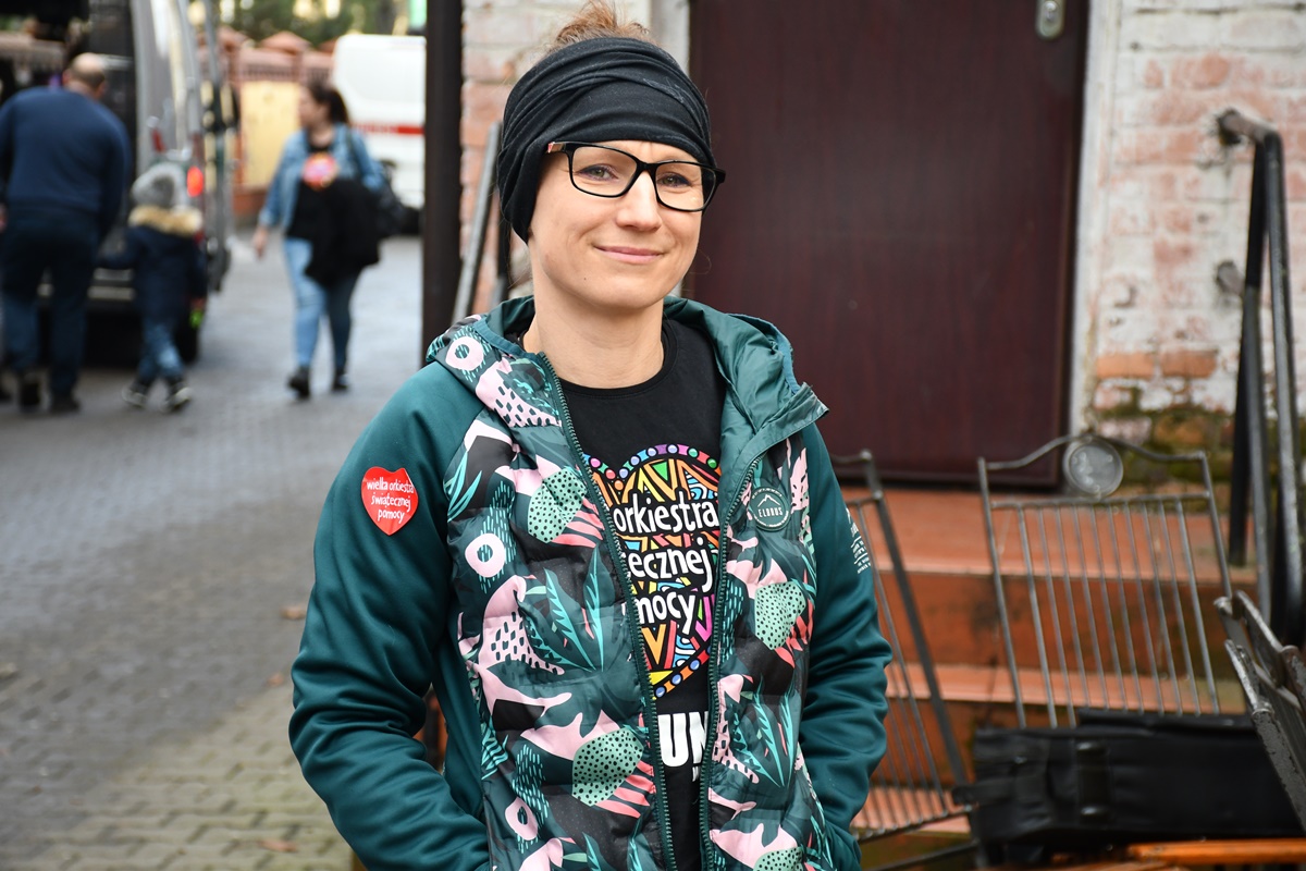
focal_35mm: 93
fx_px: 3374
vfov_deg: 14.7
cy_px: 436
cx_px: 653
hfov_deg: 21.9
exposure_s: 1/320
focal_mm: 62
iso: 800
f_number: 5
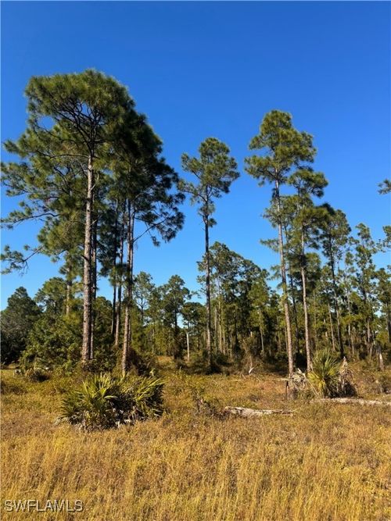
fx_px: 362
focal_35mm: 24
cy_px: 260
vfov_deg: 71.6
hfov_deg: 56.8
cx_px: 196
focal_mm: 6.76
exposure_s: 1/3247
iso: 80
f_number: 1.78
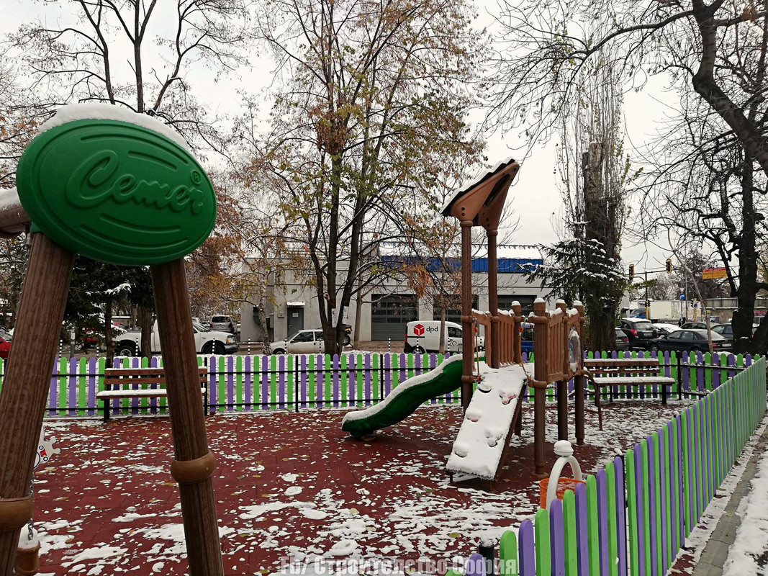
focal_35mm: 27
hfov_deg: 65.3
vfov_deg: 51.3
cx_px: 384
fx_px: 599
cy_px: 288
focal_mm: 3.81
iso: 50
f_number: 2.2
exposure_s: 1/470
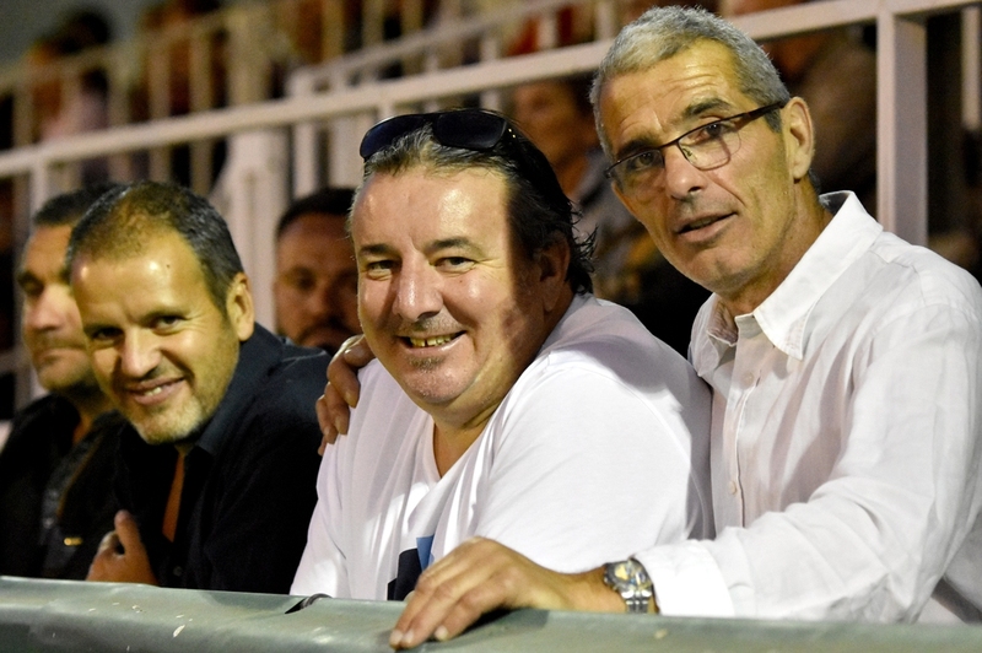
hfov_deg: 7.9
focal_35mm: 262
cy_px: 326
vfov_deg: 5.2
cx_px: 491
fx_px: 7154
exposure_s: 1/500
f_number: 5
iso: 6400
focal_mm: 175
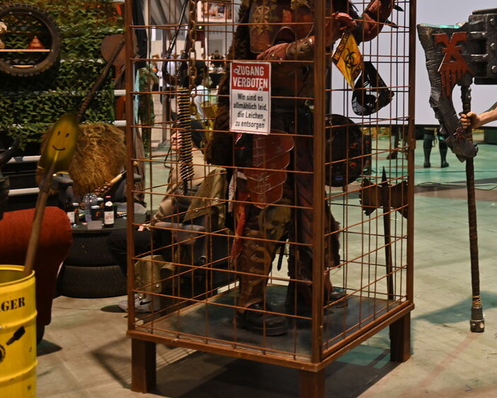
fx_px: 853
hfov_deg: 31.8
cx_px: 380
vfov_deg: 26.0
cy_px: 116
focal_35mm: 58
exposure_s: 1/60
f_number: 2.8
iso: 1250
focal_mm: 36
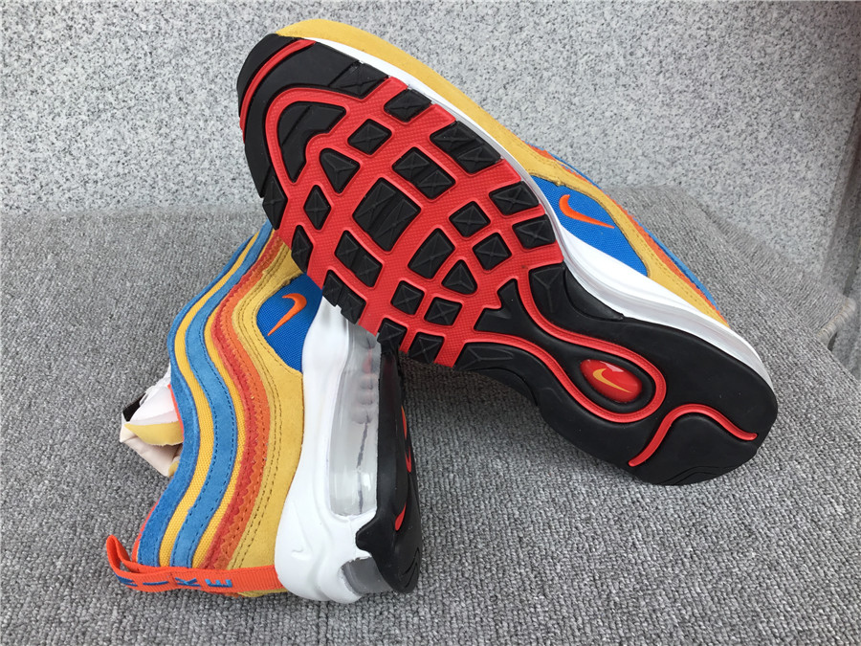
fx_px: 771
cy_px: 323
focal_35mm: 31
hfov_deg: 58.4
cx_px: 430
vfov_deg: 45.4
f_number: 2.4
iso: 25
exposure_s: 1/327
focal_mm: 3.3
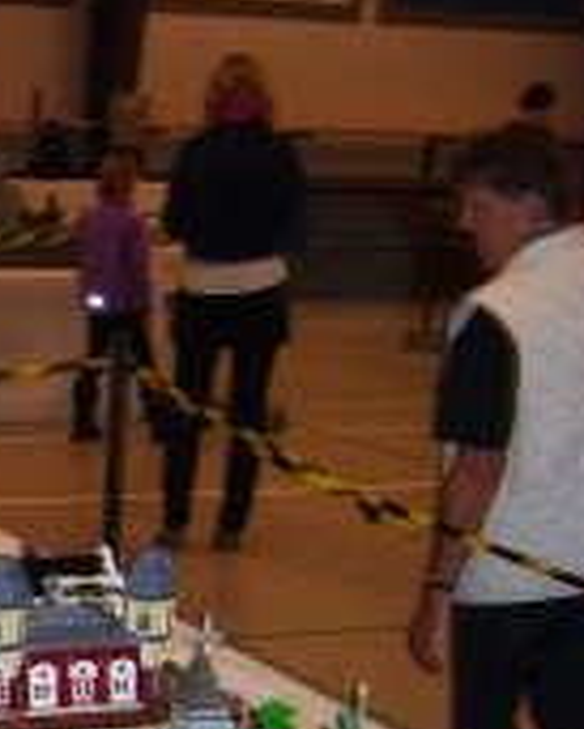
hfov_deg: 15.2
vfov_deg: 20.3
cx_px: -341
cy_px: 695
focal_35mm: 92
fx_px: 1986
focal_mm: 6
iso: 80
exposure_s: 1/60
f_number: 2.7
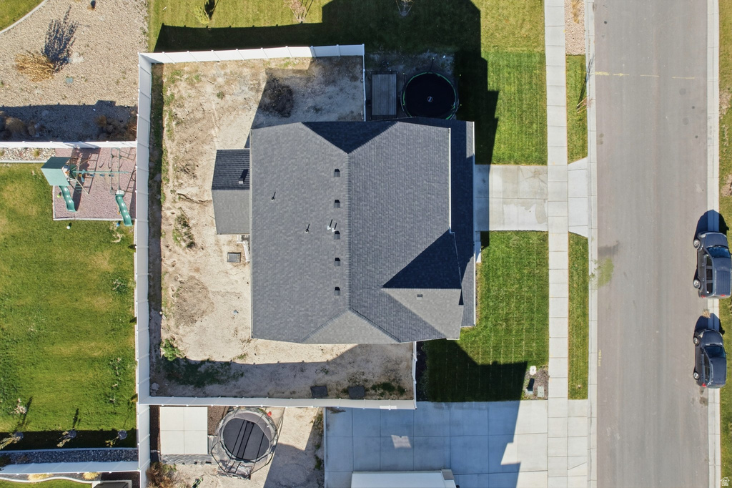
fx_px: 447
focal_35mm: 22
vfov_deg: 57.2
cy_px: 244
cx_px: 366
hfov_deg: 78.6
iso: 130
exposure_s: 1/2500
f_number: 2.8
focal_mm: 8.4
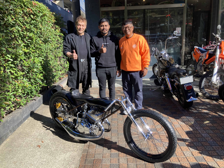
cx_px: 112
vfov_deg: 49.7
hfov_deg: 63.4
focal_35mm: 28
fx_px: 181
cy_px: 84
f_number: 1.8
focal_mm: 3.99
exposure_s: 1/516
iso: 20
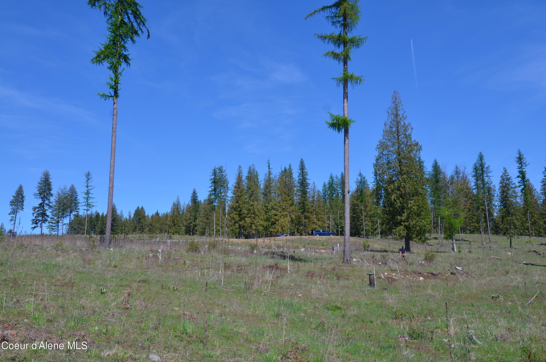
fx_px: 545
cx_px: 273
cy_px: 181
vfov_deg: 36.7
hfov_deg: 53.2
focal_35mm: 36
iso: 100
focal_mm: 24
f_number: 7.1
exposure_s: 1/200
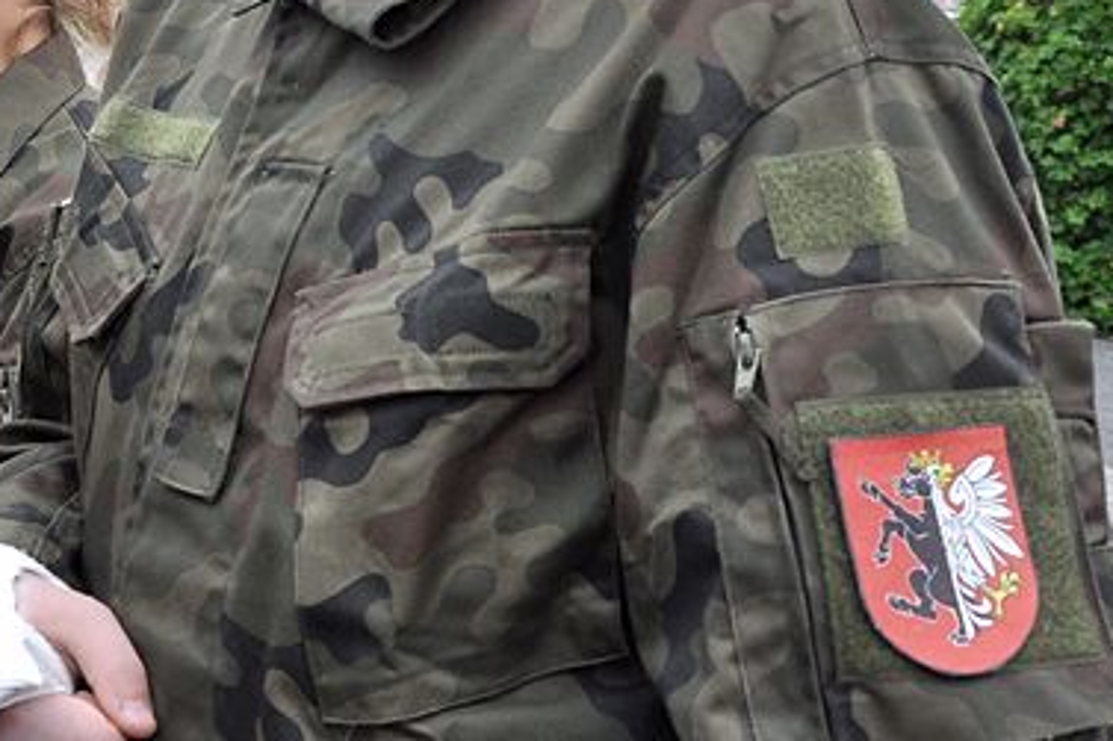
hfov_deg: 17.2
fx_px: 3554
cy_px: 63
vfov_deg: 11.8
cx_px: -100
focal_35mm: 115
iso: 500
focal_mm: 34
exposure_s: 1/320
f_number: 9
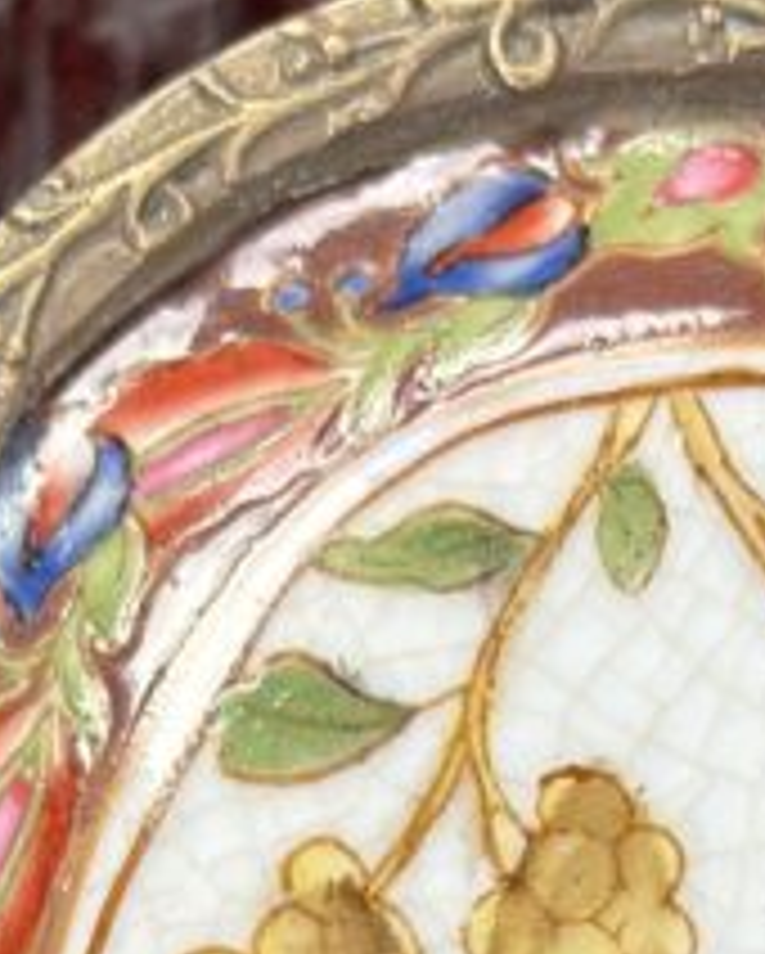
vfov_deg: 8.3
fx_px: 6387
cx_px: 580
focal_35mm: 226
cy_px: 1503
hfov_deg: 6.8
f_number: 1.78
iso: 125
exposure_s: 1/100
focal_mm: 6.86
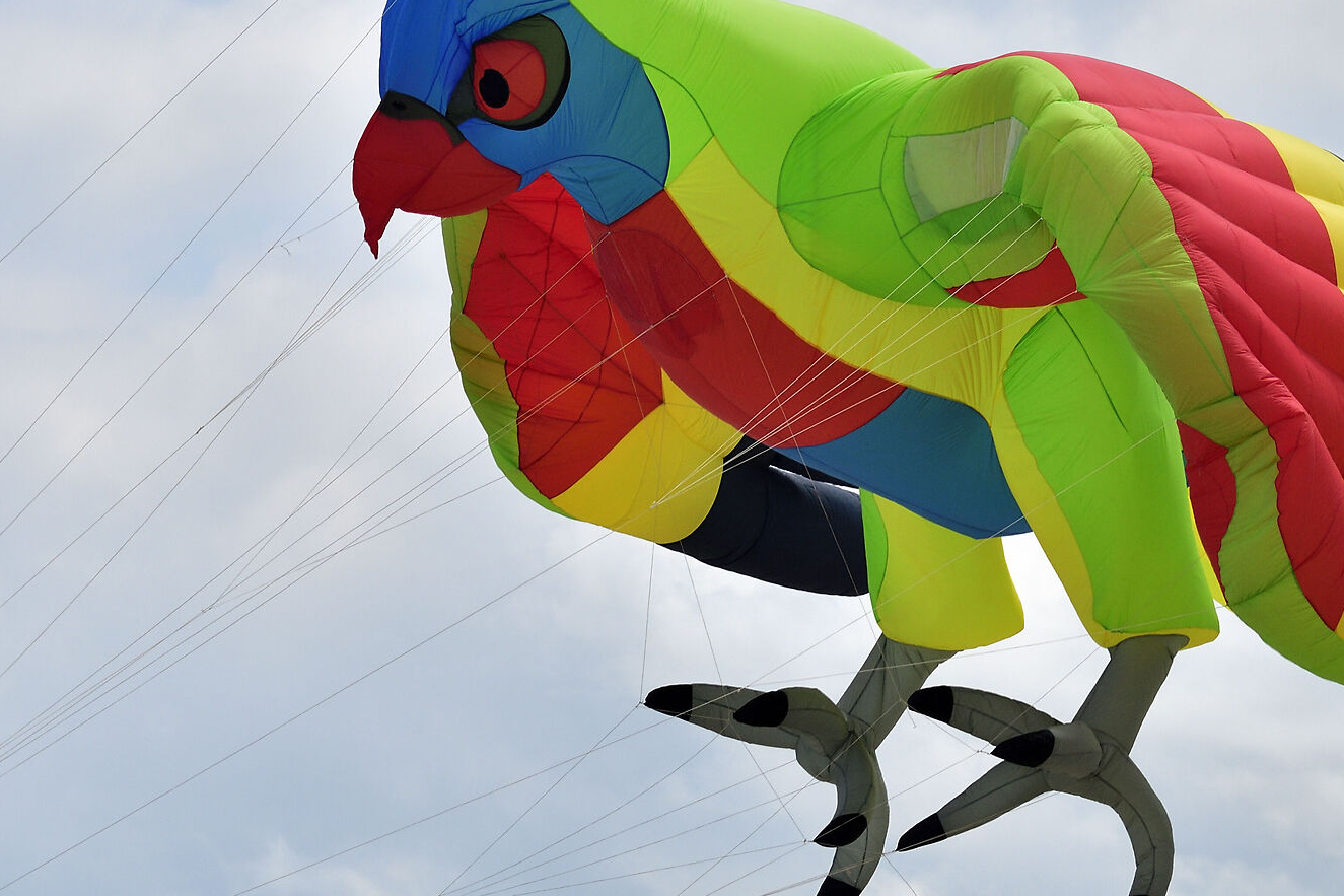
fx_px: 14703
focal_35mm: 394
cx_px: 947
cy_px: 368
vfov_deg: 3.5
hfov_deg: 5.2
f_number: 8
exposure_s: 1/1500
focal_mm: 145
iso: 200
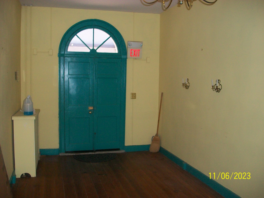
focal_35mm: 34
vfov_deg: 41.8
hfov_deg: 54.0
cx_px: 132
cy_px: 99
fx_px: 259
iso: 160
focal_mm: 5.7
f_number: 2.8
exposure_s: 1/60
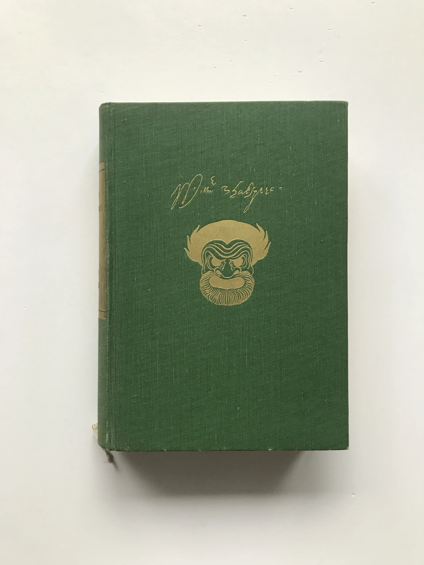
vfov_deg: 63.4
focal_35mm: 28
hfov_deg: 49.7
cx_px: 212
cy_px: 282
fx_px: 457
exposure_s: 1/17
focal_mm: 3.99
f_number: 1.8
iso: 40
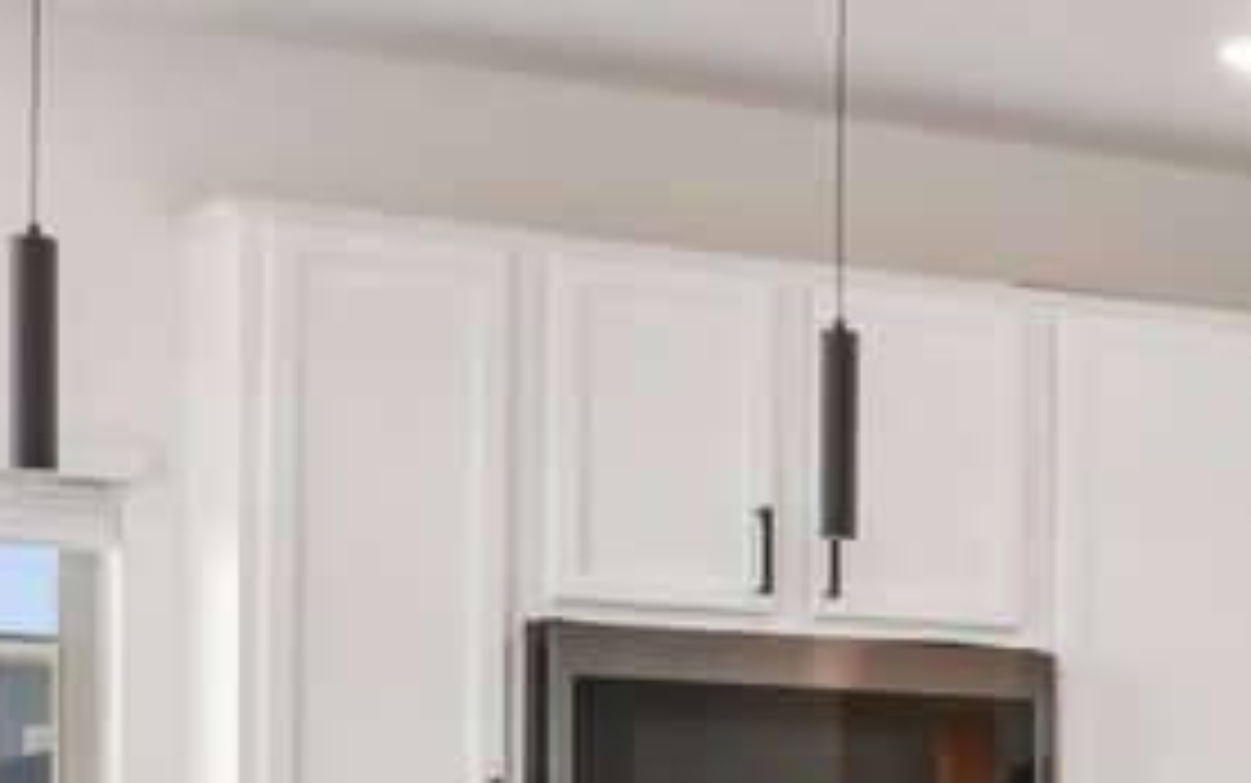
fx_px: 4221
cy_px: 1091
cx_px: 3586
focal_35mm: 124
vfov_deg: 10.3
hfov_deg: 11.4
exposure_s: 1/100
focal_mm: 11
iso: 400
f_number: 8
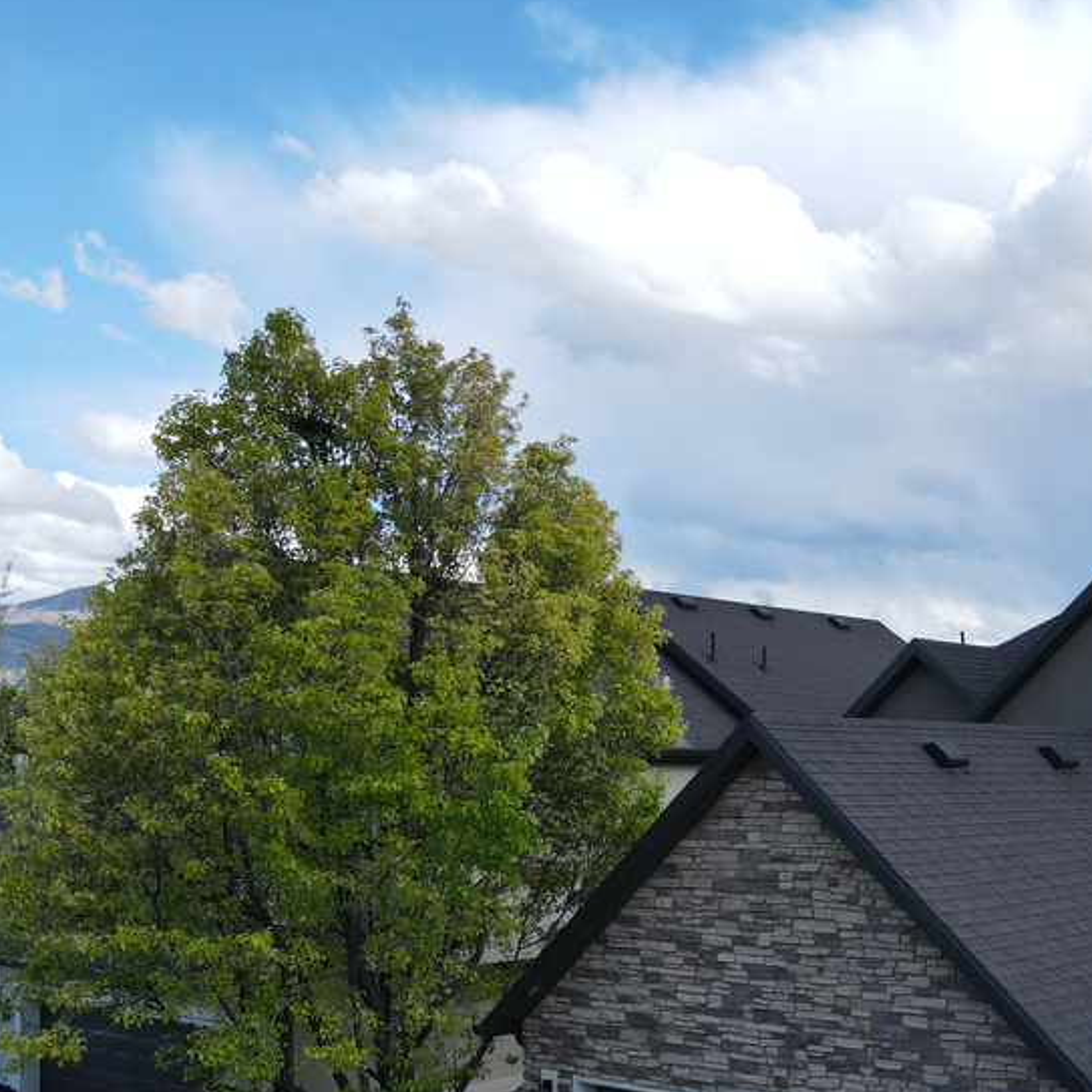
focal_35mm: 40
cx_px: 1024
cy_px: 758
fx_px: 1428
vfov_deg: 41.1
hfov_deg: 38.4
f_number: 2.8
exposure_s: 1/400
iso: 100
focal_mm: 4.5
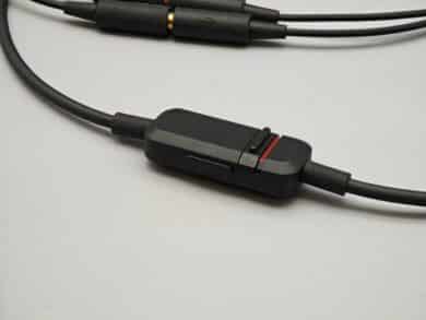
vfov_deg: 19.7
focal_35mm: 75
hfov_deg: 26.0
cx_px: 213
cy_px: 160
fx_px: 924
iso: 50
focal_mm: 12.28
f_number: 1.8
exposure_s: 1/104
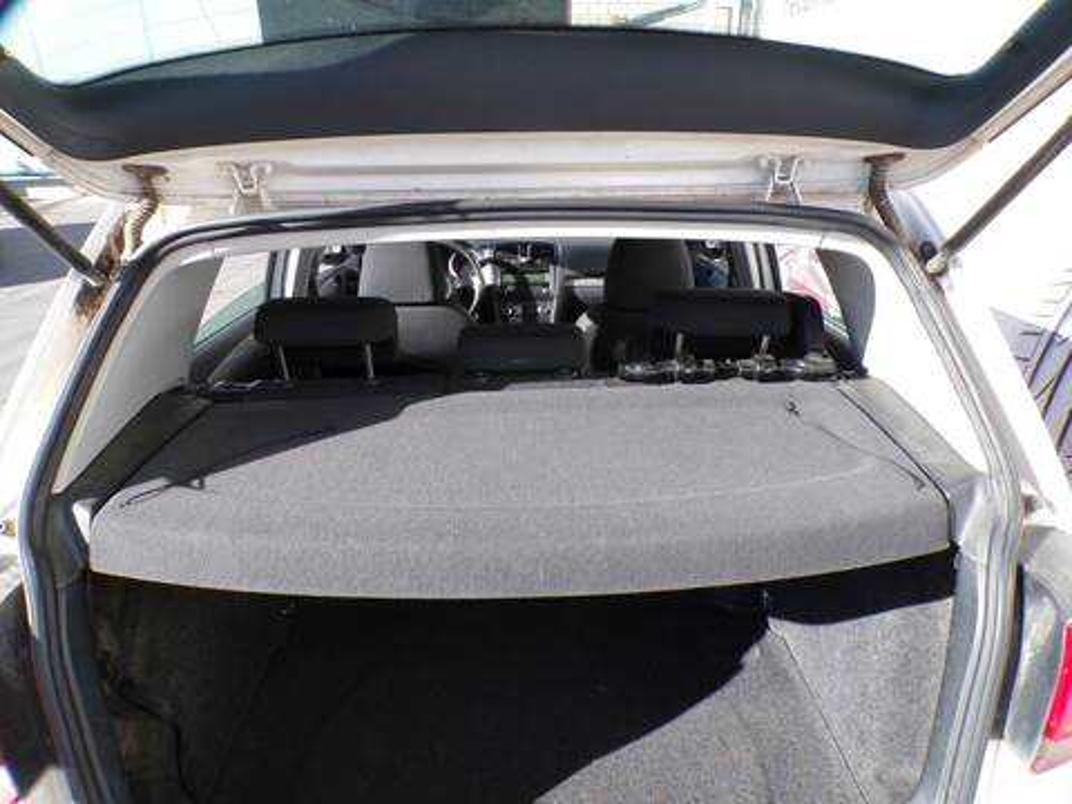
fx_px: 743
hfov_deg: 71.6
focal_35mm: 24
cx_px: 536
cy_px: 402
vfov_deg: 56.8
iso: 100
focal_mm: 4.3
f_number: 5.8
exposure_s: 1/110
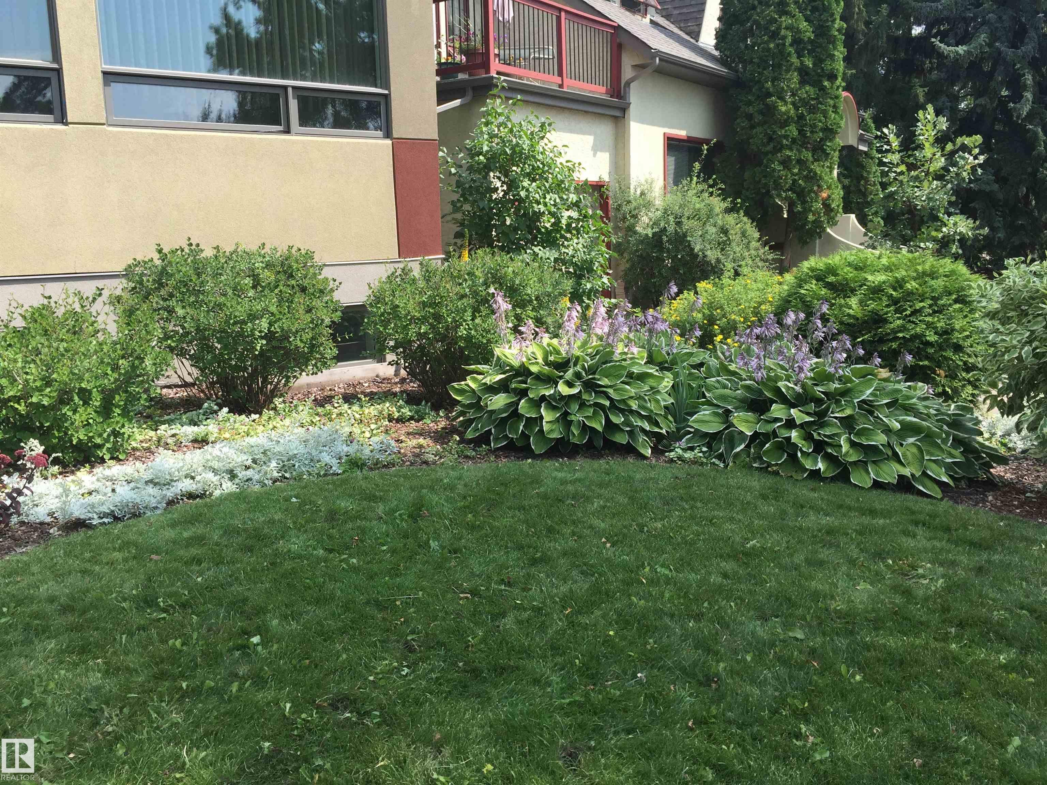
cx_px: 524
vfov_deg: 48.2
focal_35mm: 29
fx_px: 877
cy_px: 392
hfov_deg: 61.7
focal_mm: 4.15
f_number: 2.2
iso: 32
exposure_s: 1/964
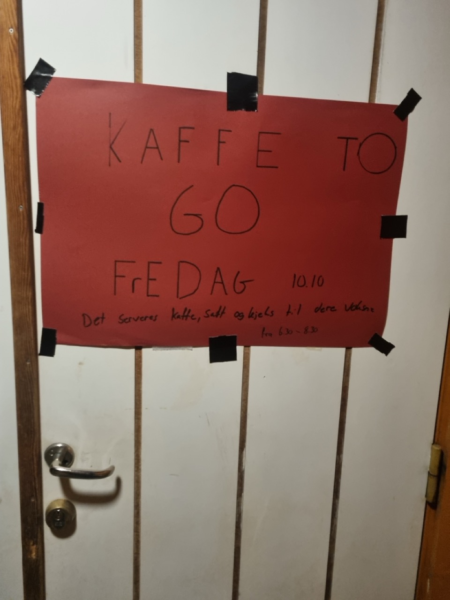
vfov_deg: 67.3
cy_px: 300
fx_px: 451
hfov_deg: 53.1
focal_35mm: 26
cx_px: 225
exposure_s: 1/50
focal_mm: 5.4
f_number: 1.8
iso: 640
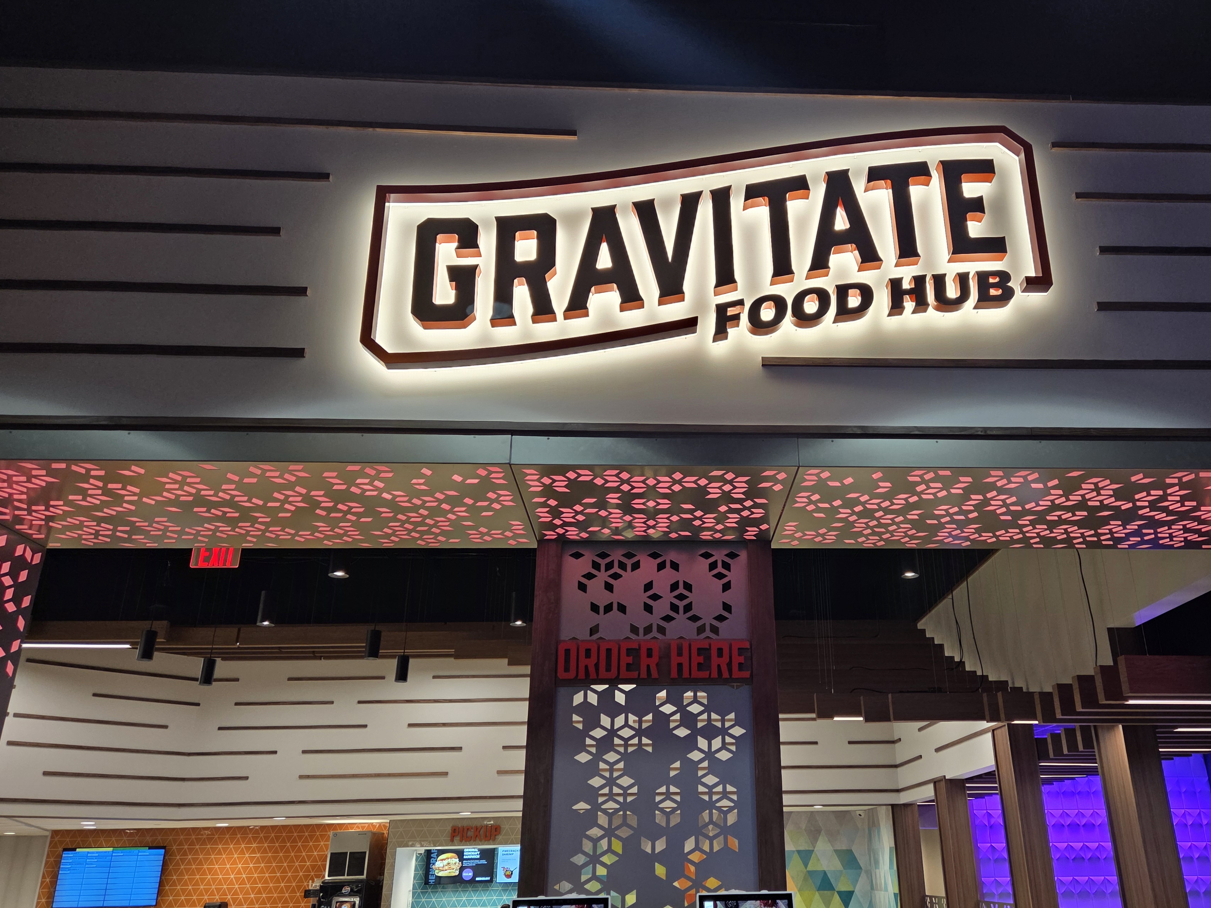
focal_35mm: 27
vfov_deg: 51.2
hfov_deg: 64.9
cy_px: 508
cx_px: 705
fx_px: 945
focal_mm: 5.4
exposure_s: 1/120
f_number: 1.8
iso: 200
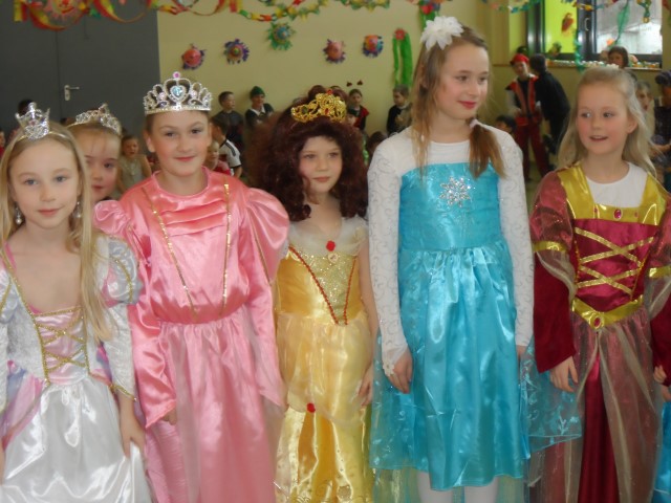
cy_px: 252
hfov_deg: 35.5
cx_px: 336
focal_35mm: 54
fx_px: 1047
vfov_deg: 27.0
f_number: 4.1
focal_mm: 9.8
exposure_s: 1/45
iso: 320
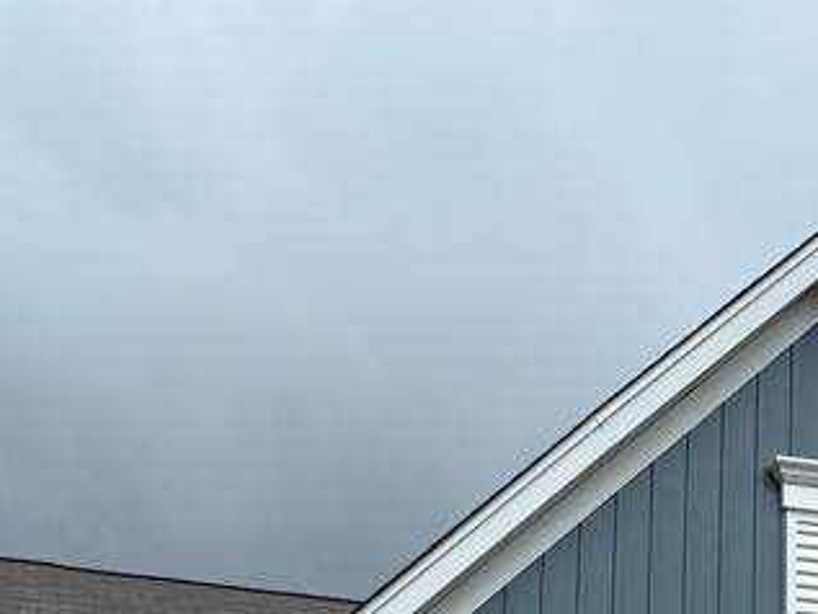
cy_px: 924
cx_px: 410
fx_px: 1986
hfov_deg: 23.3
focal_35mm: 84
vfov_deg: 16.1
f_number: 1.6
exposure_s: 1/3413
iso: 50
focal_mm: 5.96
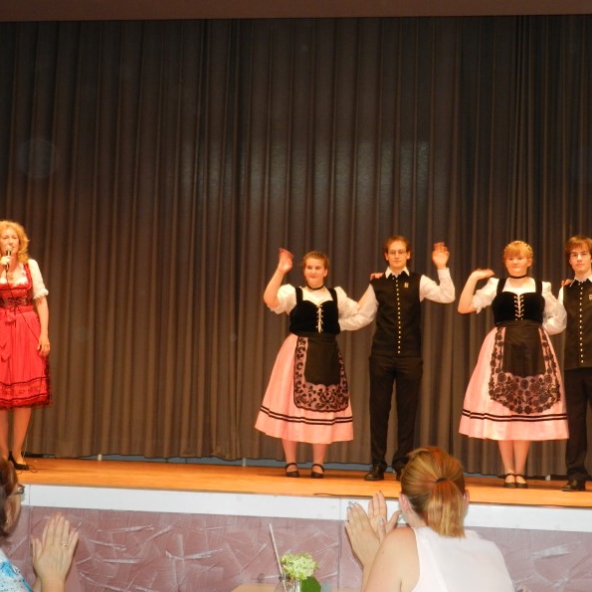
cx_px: 289
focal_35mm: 63
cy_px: 296
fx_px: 1219
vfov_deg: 27.3
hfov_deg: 27.3
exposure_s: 1/30
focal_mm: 9.4
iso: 500
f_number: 4.4
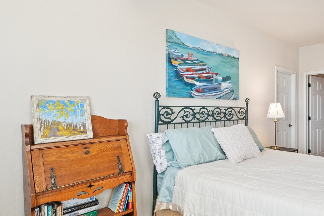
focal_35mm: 25
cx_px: 251
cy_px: 109
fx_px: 225
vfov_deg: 51.3
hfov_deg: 66.1
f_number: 8
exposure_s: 1/13
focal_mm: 10
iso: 800
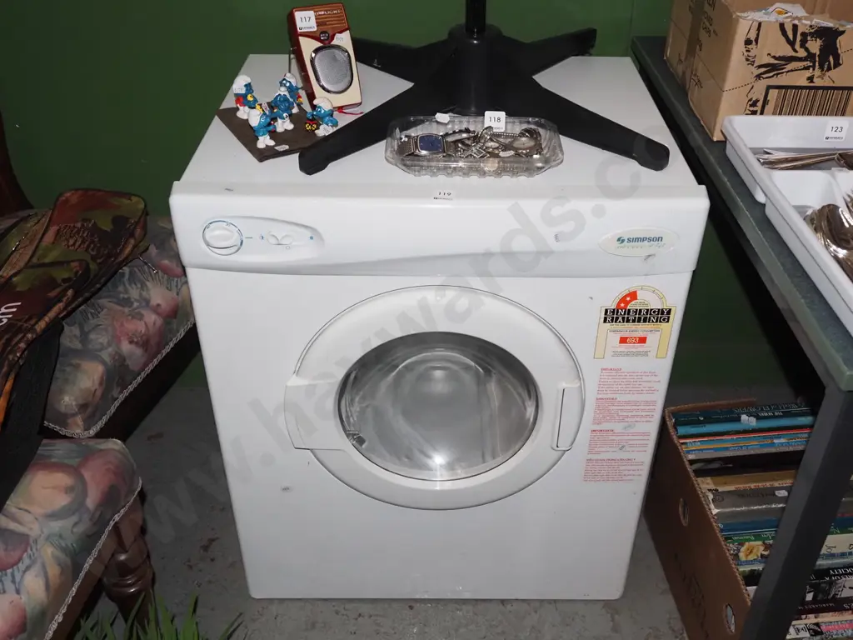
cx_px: 426
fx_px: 838
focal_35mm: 34
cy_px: 320
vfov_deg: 41.8
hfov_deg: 54.0
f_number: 5.6
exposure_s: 1/160
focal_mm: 17
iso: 3200
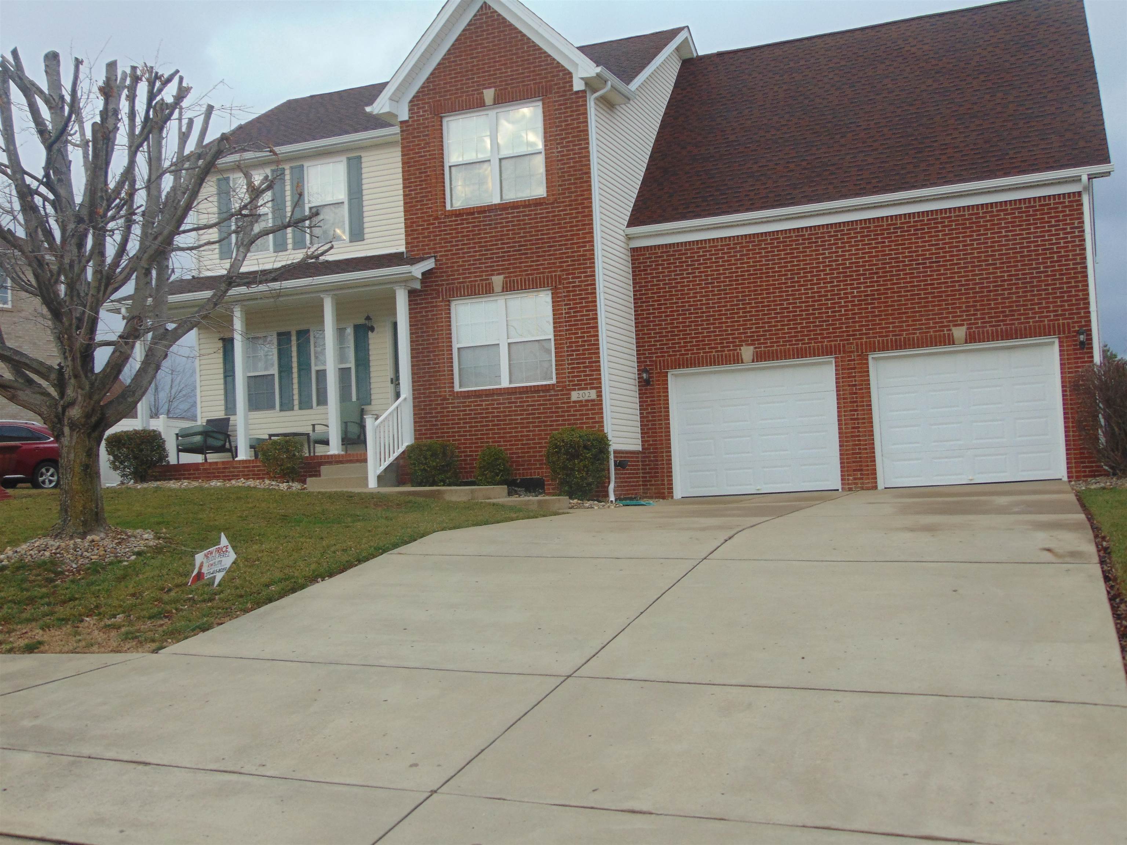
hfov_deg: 47.9
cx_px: 564
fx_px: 1270
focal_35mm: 39
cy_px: 422
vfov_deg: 36.8
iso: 80
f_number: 3.3
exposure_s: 1/60
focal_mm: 6.9
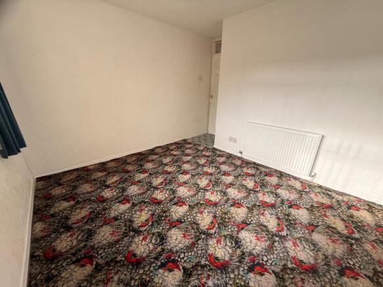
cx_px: 192
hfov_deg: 102.1
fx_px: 155
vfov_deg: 85.7
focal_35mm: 14
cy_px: 144
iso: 80
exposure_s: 1/99
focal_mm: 2.22
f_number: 2.2
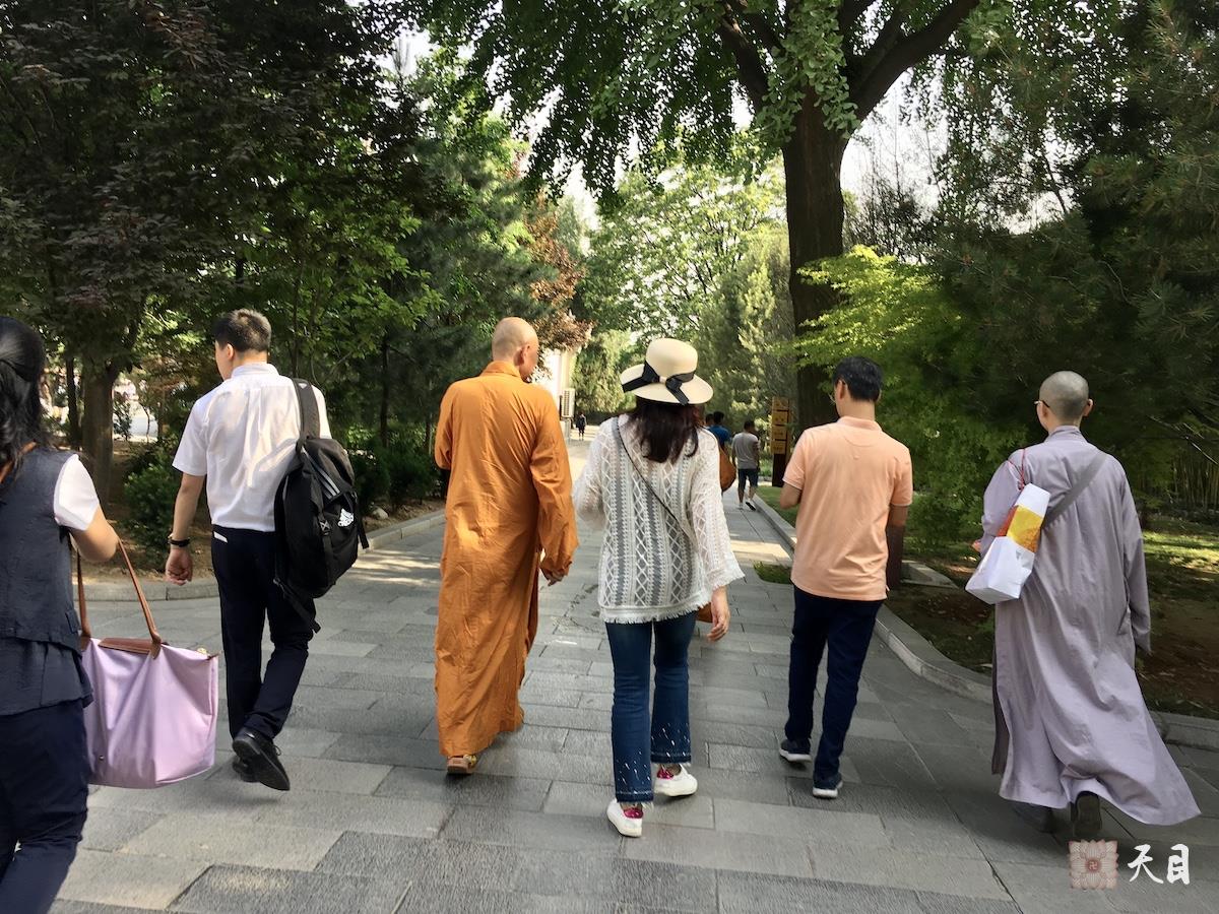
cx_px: 610
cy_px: 457
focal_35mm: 29
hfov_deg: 61.7
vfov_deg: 48.2
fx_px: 1021
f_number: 2.2
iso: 25
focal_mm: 4.15
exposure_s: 1/161
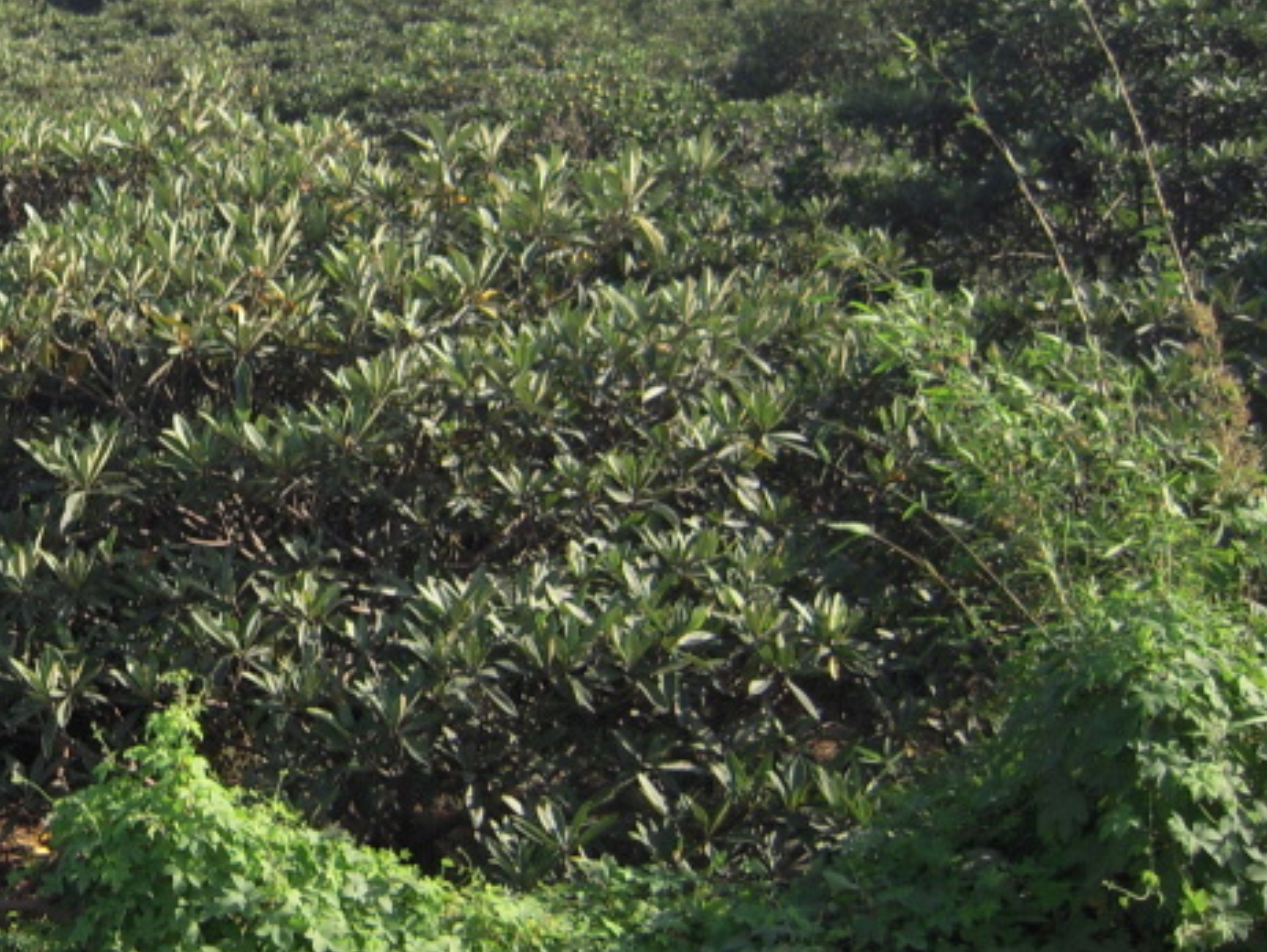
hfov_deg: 29.4
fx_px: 2270
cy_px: 376
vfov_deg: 23.6
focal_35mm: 62
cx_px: 44
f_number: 5.4
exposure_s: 1/250
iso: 160
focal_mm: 5
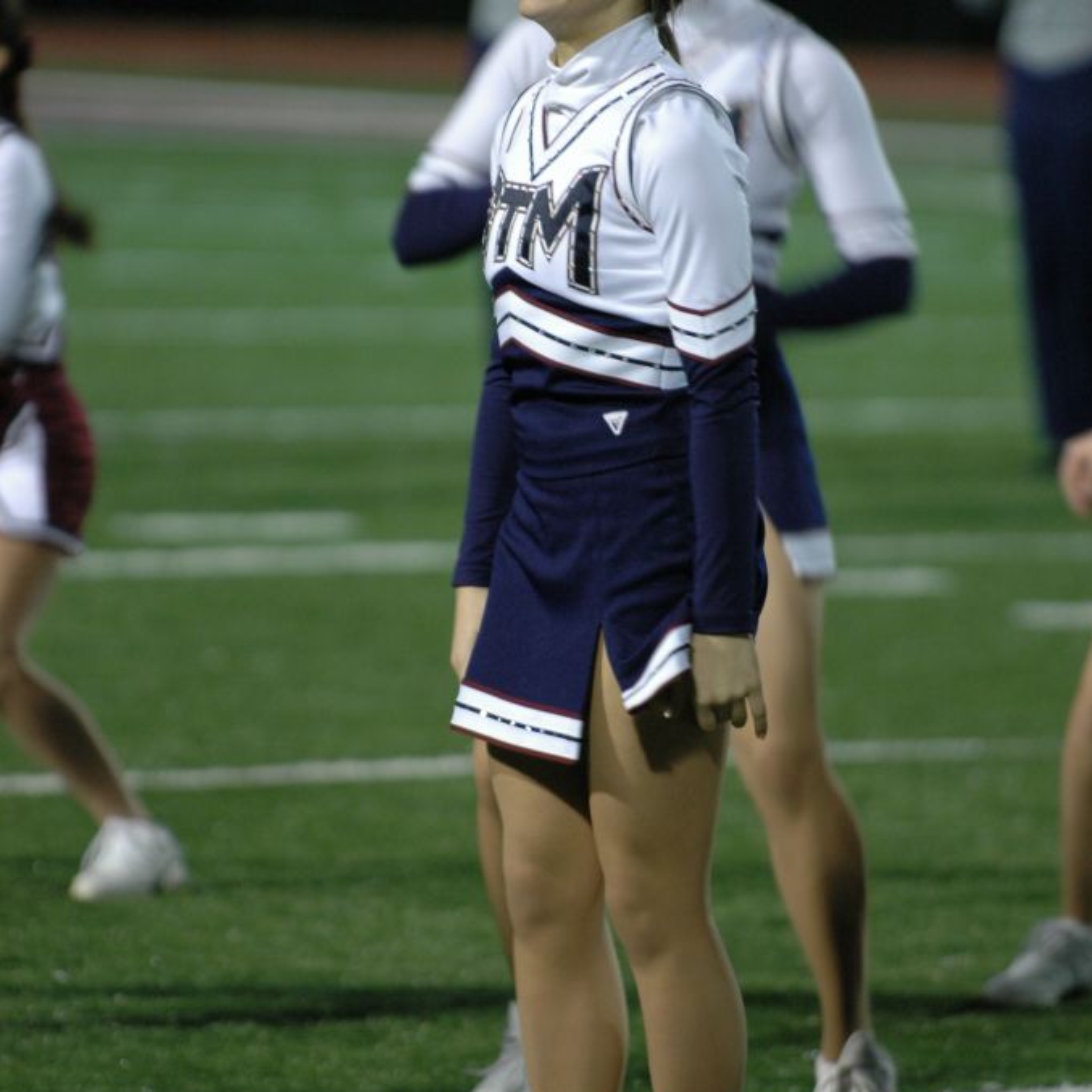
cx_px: 547
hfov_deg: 4.6
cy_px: 490
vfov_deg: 4.6
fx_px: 13741
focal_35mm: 385
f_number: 2.8
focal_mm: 200
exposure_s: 1/60
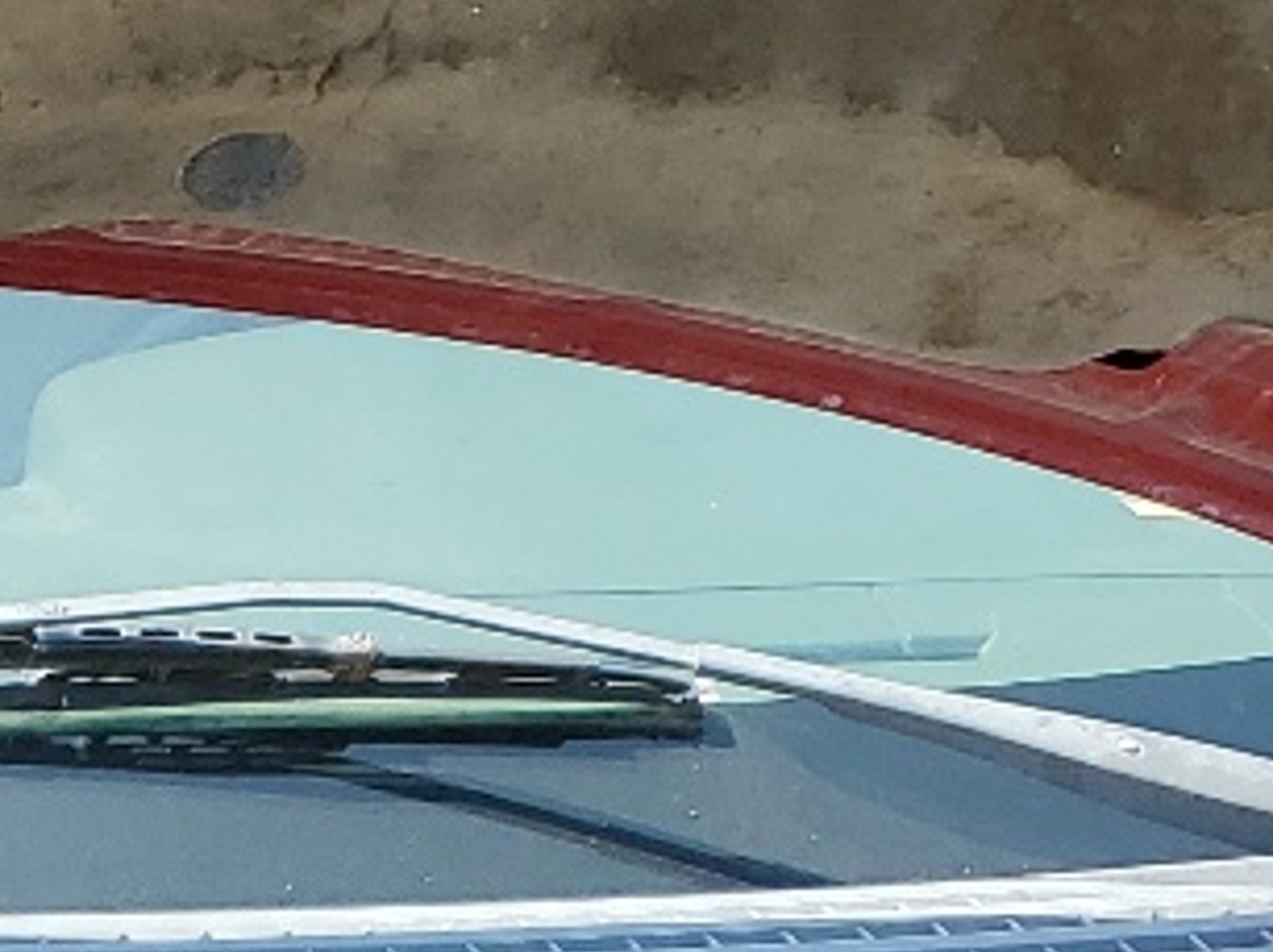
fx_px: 4997
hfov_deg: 13.8
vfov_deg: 9.7
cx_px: -499
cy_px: 2270
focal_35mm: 136
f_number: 1.5
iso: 50
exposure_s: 1/833
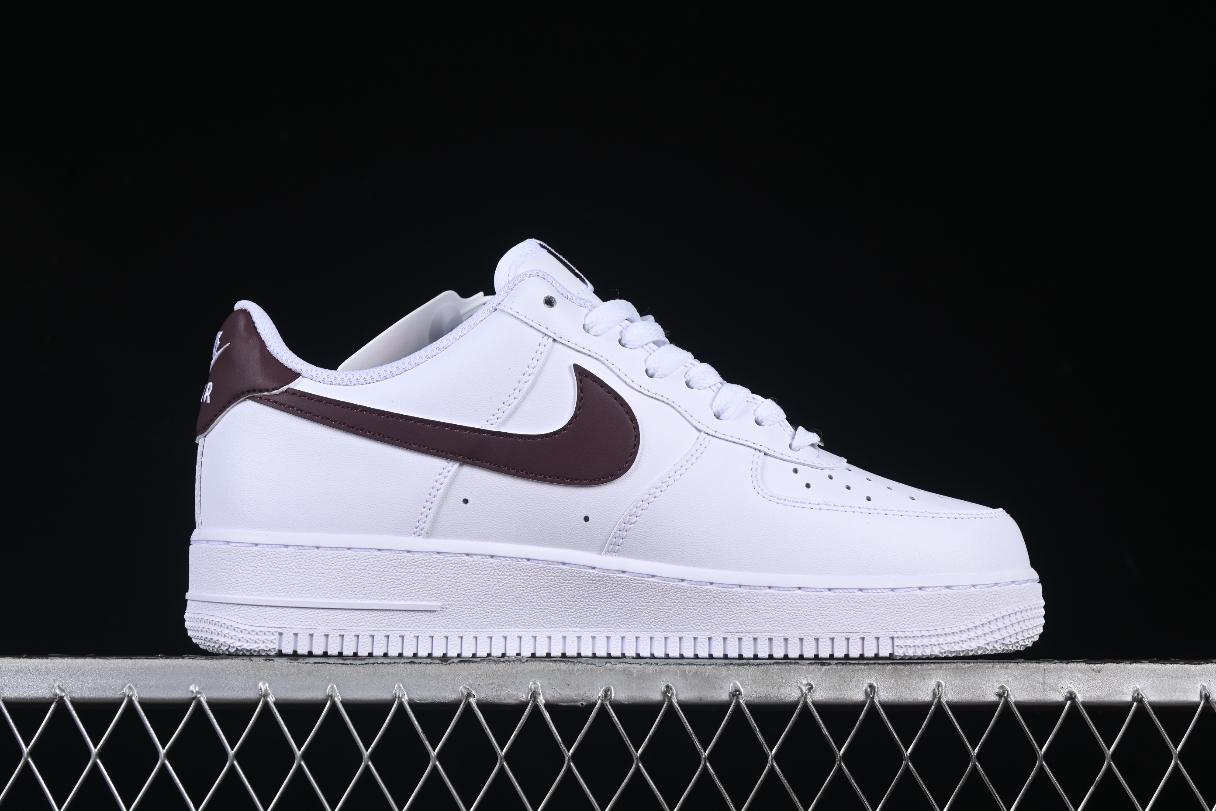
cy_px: 406
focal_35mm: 75
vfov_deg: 18.2
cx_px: 608
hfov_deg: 27.0
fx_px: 2533
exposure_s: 1/100
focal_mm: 50
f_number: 8
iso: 160
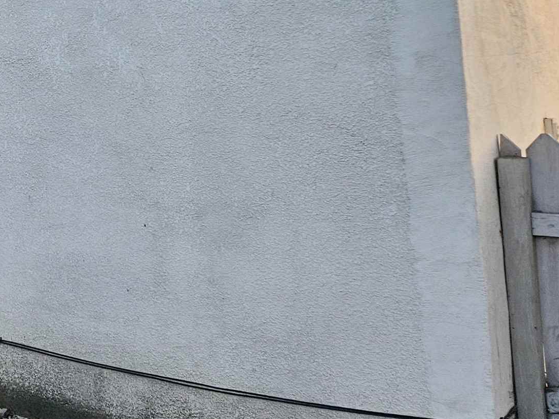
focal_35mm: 65
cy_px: -43
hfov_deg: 25.6
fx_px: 1050
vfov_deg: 21.4
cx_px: -167
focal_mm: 5.4
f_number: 1.8
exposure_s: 1/120
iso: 40
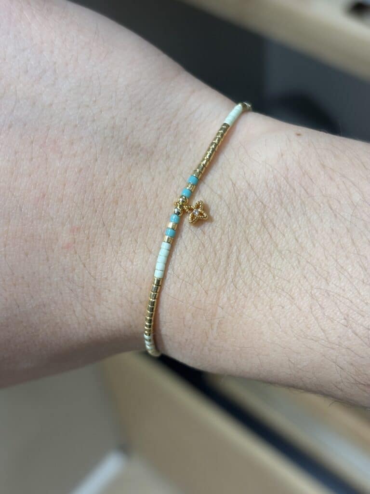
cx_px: 185
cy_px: 247
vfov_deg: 36.8
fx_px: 741
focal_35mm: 52
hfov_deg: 28.0
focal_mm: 5.96
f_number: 1.6
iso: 40
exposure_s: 1/100
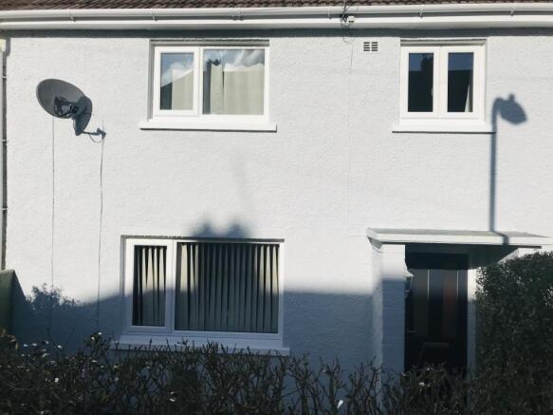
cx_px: 276
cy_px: 208
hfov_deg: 63.5
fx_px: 447
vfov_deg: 49.7
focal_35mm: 28
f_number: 1.8
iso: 20
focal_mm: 3.99
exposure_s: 1/7407
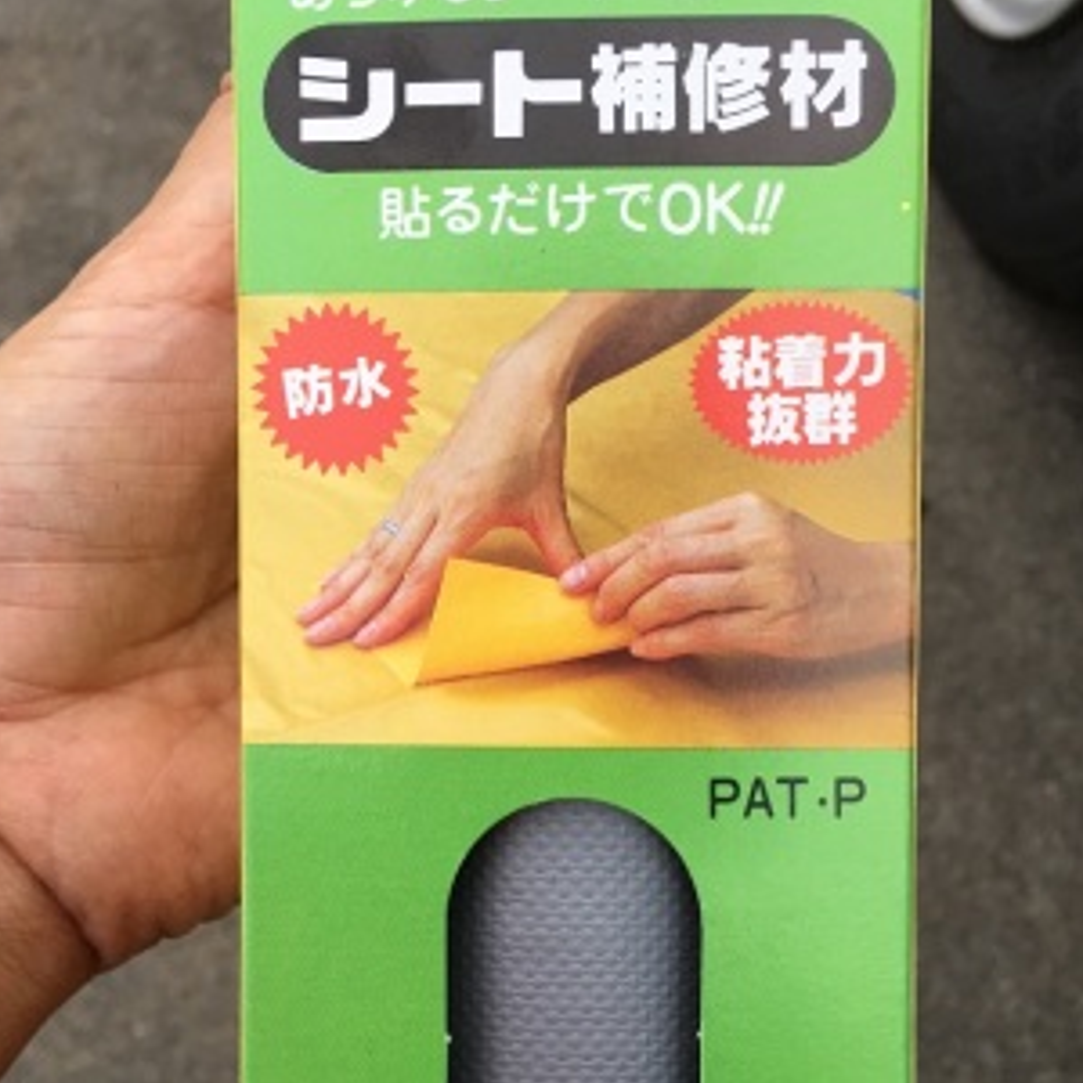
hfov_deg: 40.9
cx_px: 592
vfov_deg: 40.8
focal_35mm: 41
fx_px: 1451
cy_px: 628
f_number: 2.2
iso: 32
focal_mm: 4.15
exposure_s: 1/30
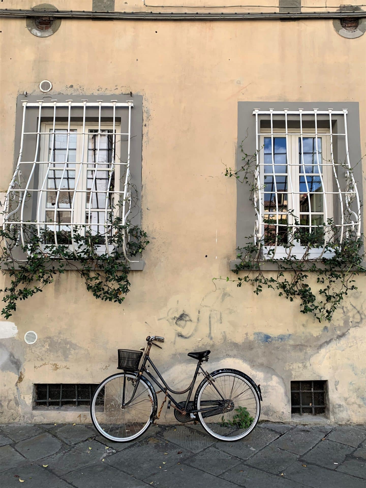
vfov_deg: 67.3
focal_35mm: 26
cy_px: 244
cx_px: 183
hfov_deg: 53.1
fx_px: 367
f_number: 1.8
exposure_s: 1/754
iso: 25
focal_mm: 4.25
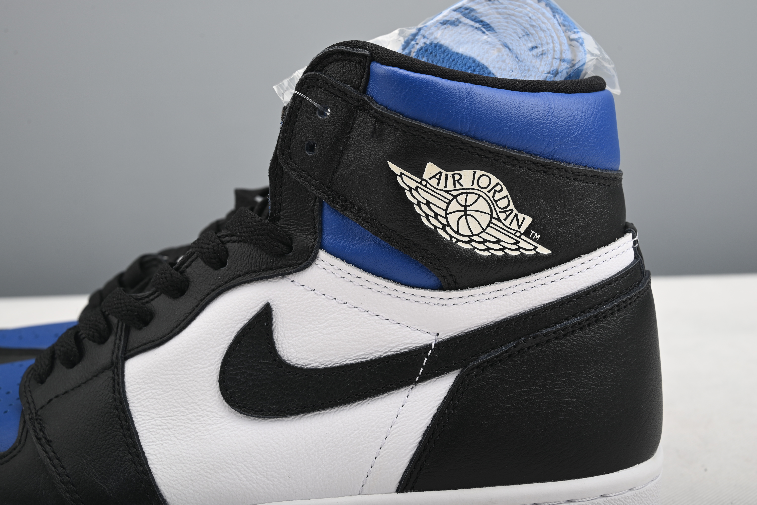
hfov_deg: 48.4
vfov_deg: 33.4
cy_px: 252
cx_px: 378
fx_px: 841
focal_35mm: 40
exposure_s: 1/200
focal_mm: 40
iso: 100
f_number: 11
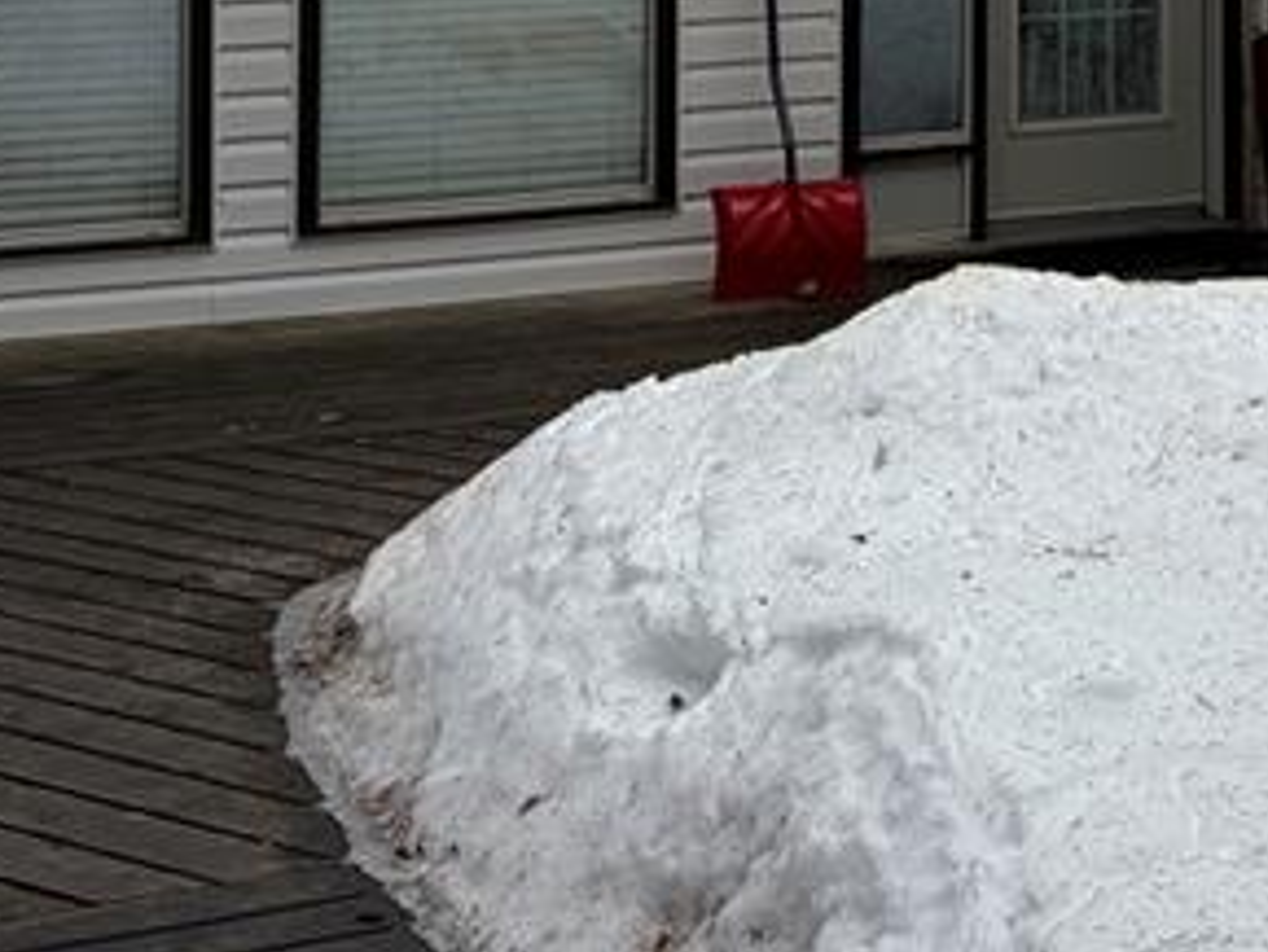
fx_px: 3371
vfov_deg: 15.0
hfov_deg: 20.7
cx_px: 1233
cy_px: -447
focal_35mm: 92
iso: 50
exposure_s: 1/2364
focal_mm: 5.96
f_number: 1.6
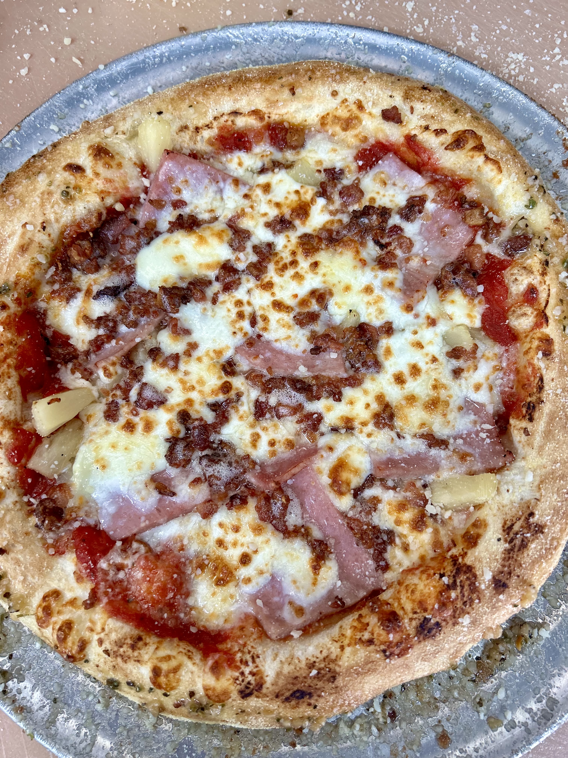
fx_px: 569
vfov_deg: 67.3
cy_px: 379
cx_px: 284
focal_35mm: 26
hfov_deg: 53.1
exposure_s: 1/120
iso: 125
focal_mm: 5.7
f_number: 1.5
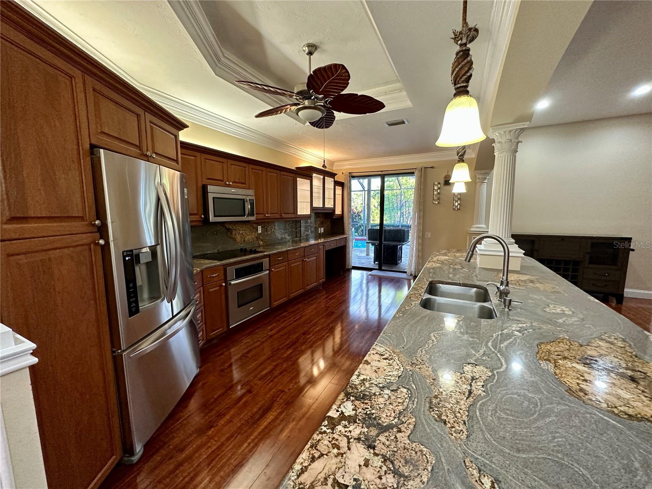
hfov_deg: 102.1
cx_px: 326
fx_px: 264
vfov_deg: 85.7
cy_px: 244
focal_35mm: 14
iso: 320
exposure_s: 1/60
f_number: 2.2
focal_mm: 2.22
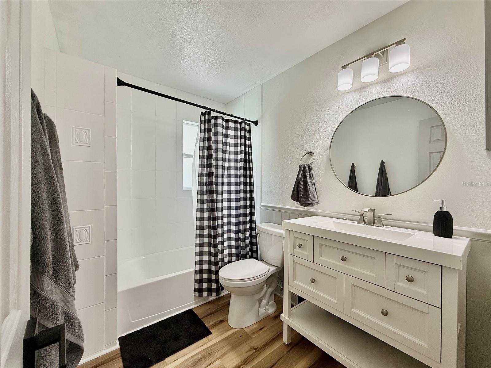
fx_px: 199
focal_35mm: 14
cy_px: 184
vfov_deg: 85.7
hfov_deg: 102.1
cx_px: 246
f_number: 2.2
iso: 100
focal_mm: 2.22
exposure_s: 1/120
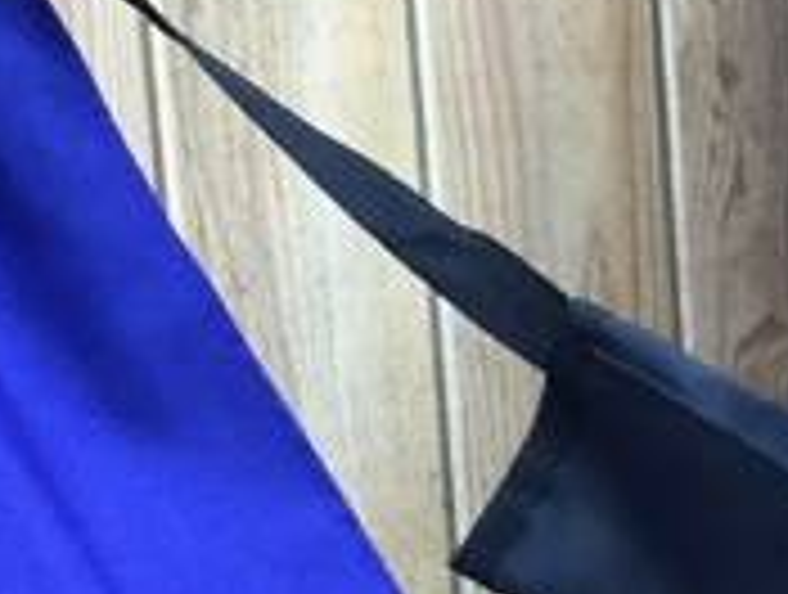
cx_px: 856
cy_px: 659
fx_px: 3627
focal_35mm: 159
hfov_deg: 12.2
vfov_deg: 9.3
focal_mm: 3.3
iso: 100
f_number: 2.4
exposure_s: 1/33
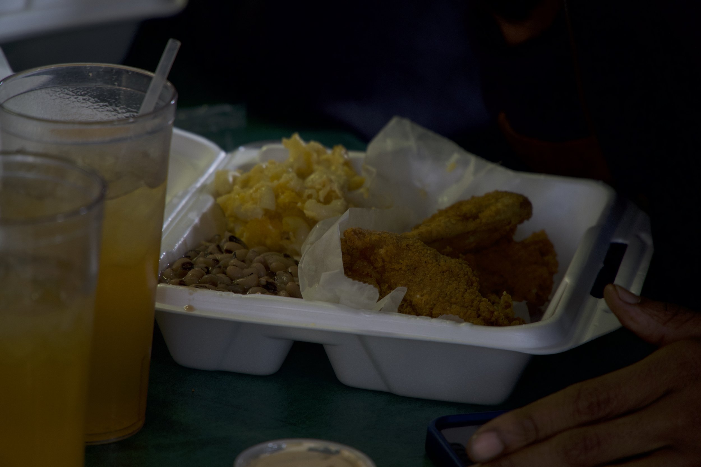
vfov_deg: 8.7
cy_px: 234
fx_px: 3067
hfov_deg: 13.0
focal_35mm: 158
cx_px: 350
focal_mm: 105
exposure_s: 1/60
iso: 250
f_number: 4
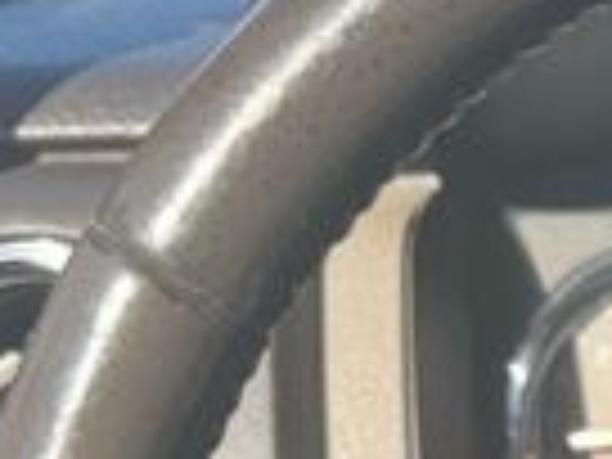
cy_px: 904
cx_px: 1098
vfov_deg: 11.8
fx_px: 1998
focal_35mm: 113
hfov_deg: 15.1
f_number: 1.78
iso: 64
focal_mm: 6.76
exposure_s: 1/262
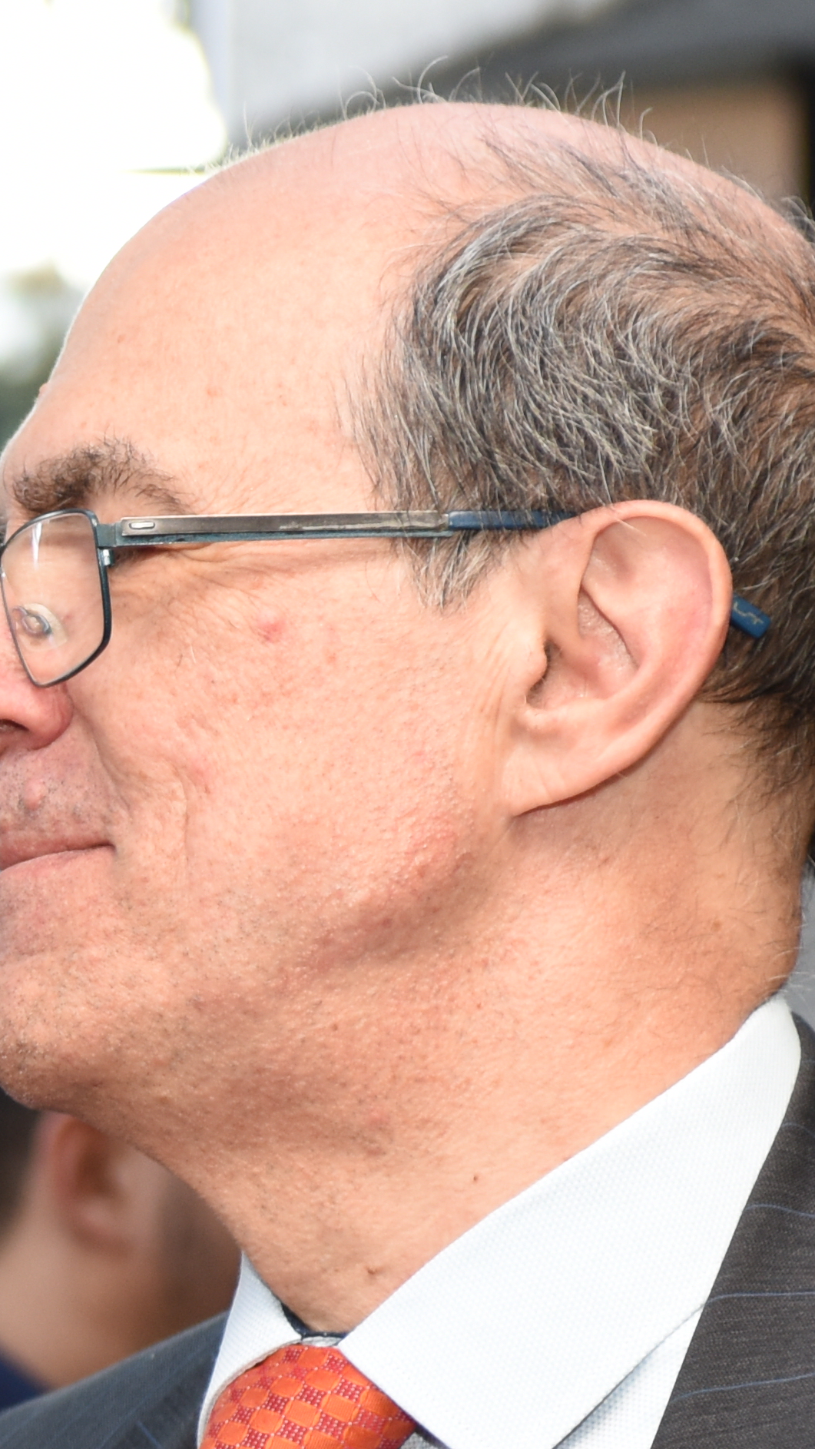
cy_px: 1535
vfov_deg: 9.3
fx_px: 8797
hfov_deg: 5.2
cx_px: -883
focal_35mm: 229
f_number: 4
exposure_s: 1/80
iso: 500
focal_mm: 56
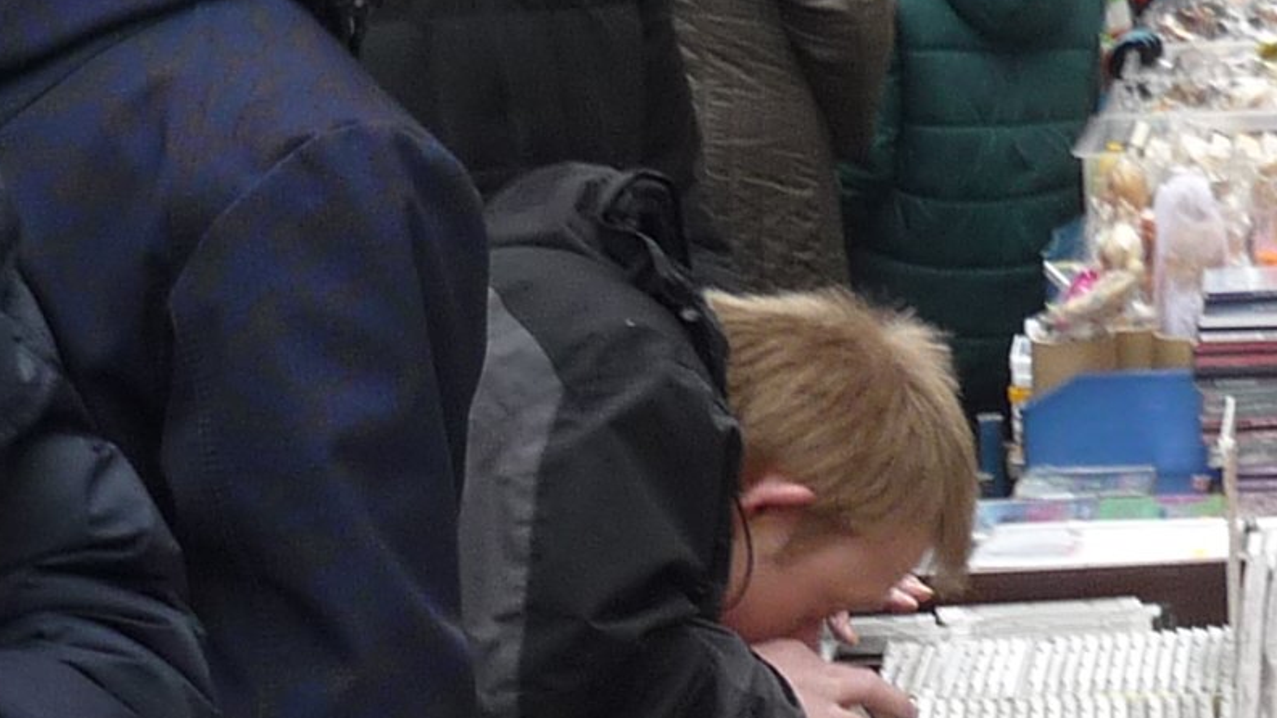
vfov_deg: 8.2
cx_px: 920
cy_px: 691
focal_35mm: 148
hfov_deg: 14.5
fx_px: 5011
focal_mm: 5.5
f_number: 2.8
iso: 100
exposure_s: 1/125
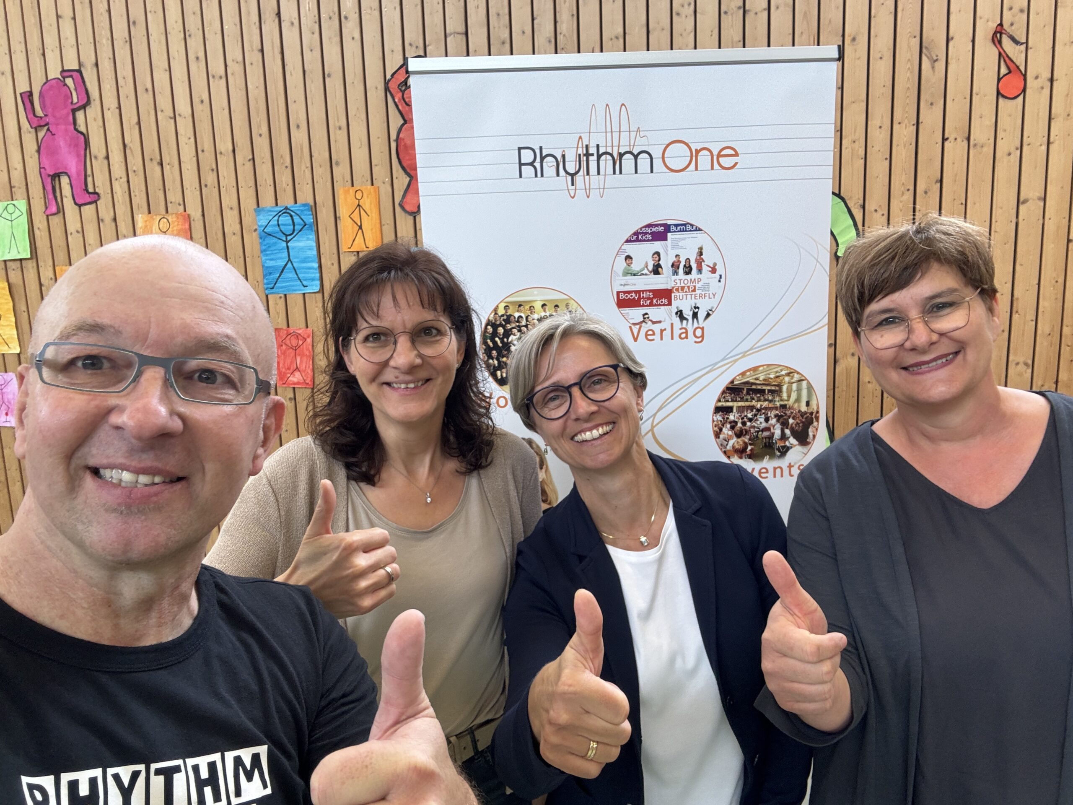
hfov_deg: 73.9
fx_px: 713
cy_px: 402
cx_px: 536
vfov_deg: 58.9
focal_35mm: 23
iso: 80
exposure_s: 1/50
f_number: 1.9
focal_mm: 2.69
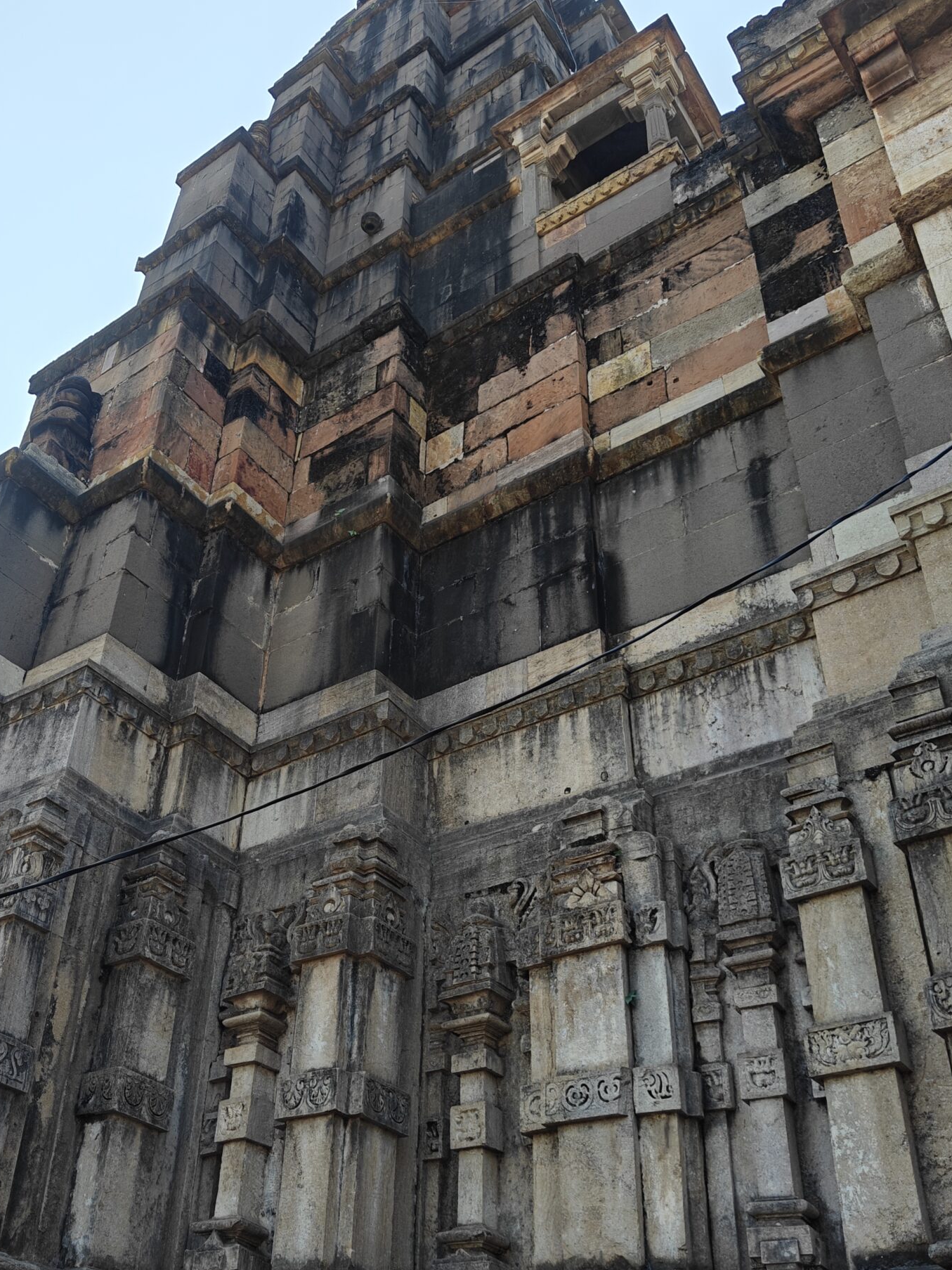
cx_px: 408
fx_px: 1247
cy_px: 685
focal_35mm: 34
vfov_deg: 53.9
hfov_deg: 41.7
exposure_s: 1/2474
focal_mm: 5.59
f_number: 1.8
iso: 64
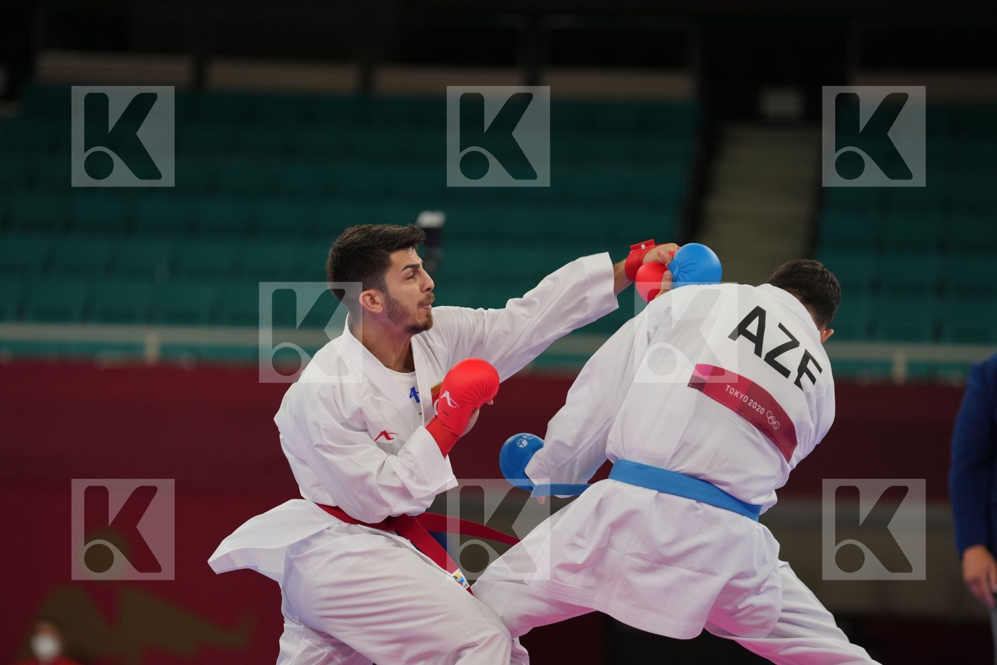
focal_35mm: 200
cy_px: 332
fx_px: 5538
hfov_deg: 10.3
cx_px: 498
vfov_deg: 6.9
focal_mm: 200
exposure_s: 1/1000
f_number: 2.8
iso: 500
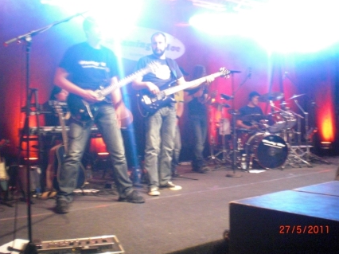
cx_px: 173
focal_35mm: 40
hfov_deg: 46.8
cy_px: 123
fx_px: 392
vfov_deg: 35.9
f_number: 3.1
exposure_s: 1/8
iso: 800
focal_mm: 6.3
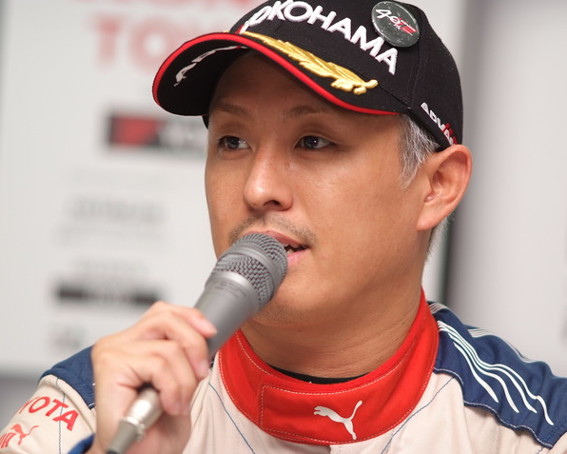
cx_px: 293
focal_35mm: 306
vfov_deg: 5.1
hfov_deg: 6.3
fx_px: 5136
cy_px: 227
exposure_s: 1/250
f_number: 2.8
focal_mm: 180
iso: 400
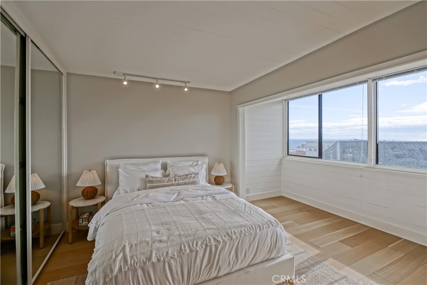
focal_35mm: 15
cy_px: 142
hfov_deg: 100.4
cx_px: 214
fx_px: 178
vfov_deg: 77.3
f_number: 8
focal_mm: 10
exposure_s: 1/125
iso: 100
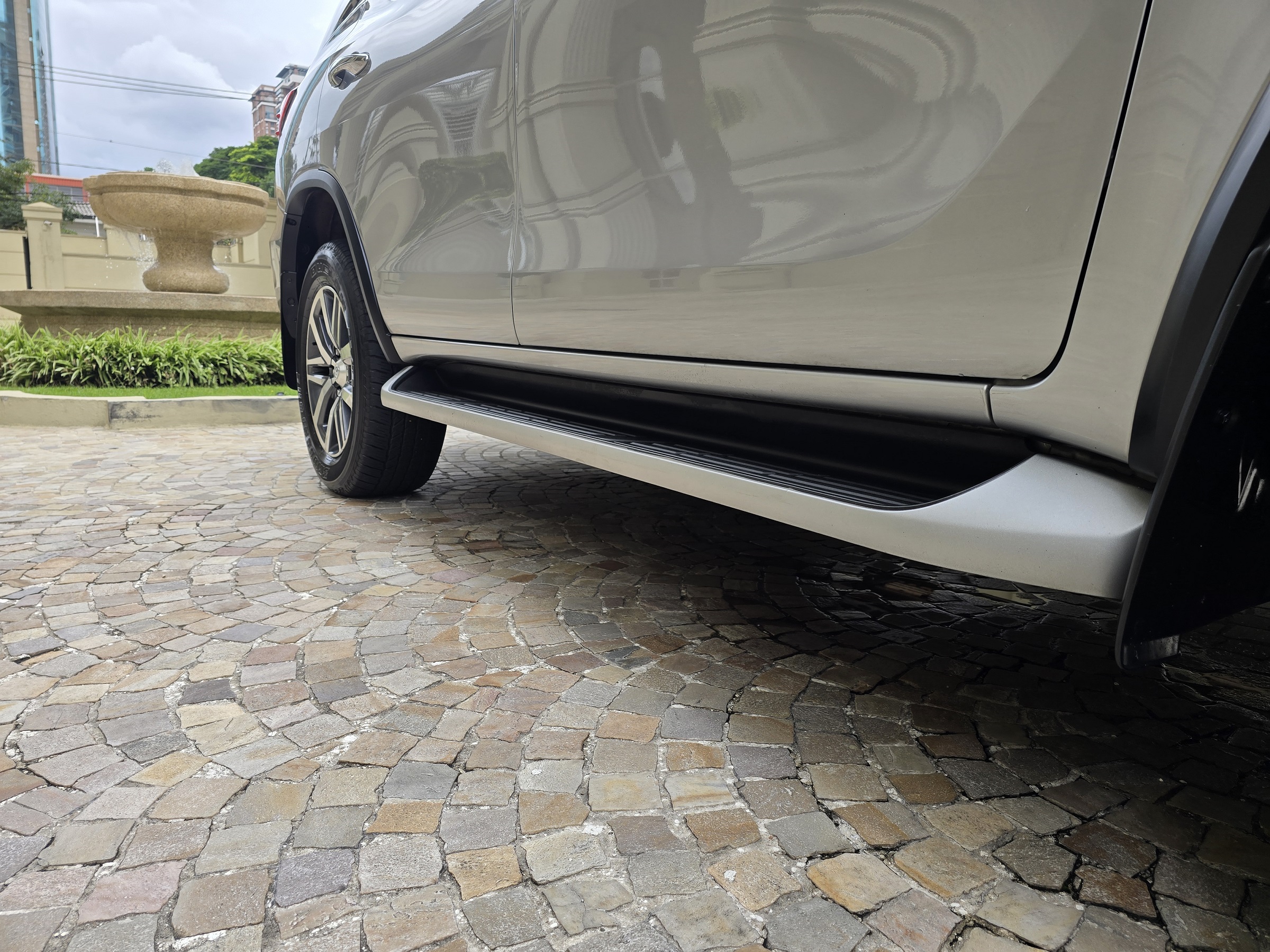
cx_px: 635
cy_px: 476
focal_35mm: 23
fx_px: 844
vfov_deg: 58.9
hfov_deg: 73.9
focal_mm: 6.3
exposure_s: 1/356
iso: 12
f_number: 1.7
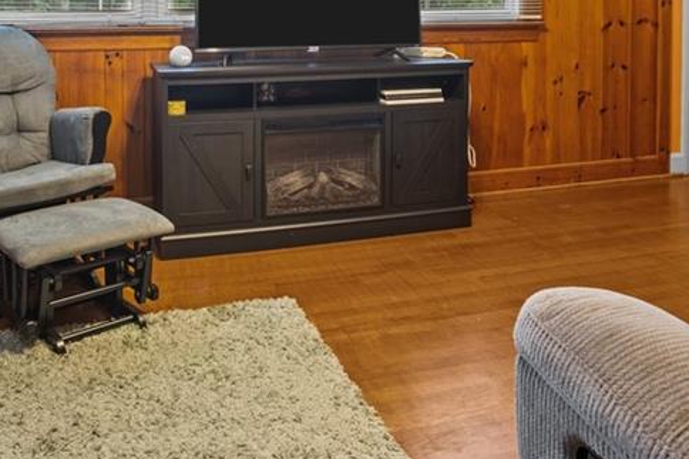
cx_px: 293
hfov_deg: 53.0
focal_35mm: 36
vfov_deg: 33.8
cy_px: 5
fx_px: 689
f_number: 8
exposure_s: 1
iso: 320
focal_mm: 17
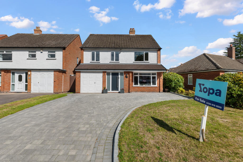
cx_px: 122
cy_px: 81
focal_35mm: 16
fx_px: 108
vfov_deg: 73.8
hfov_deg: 96.7
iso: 400
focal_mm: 15
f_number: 11
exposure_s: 1/320
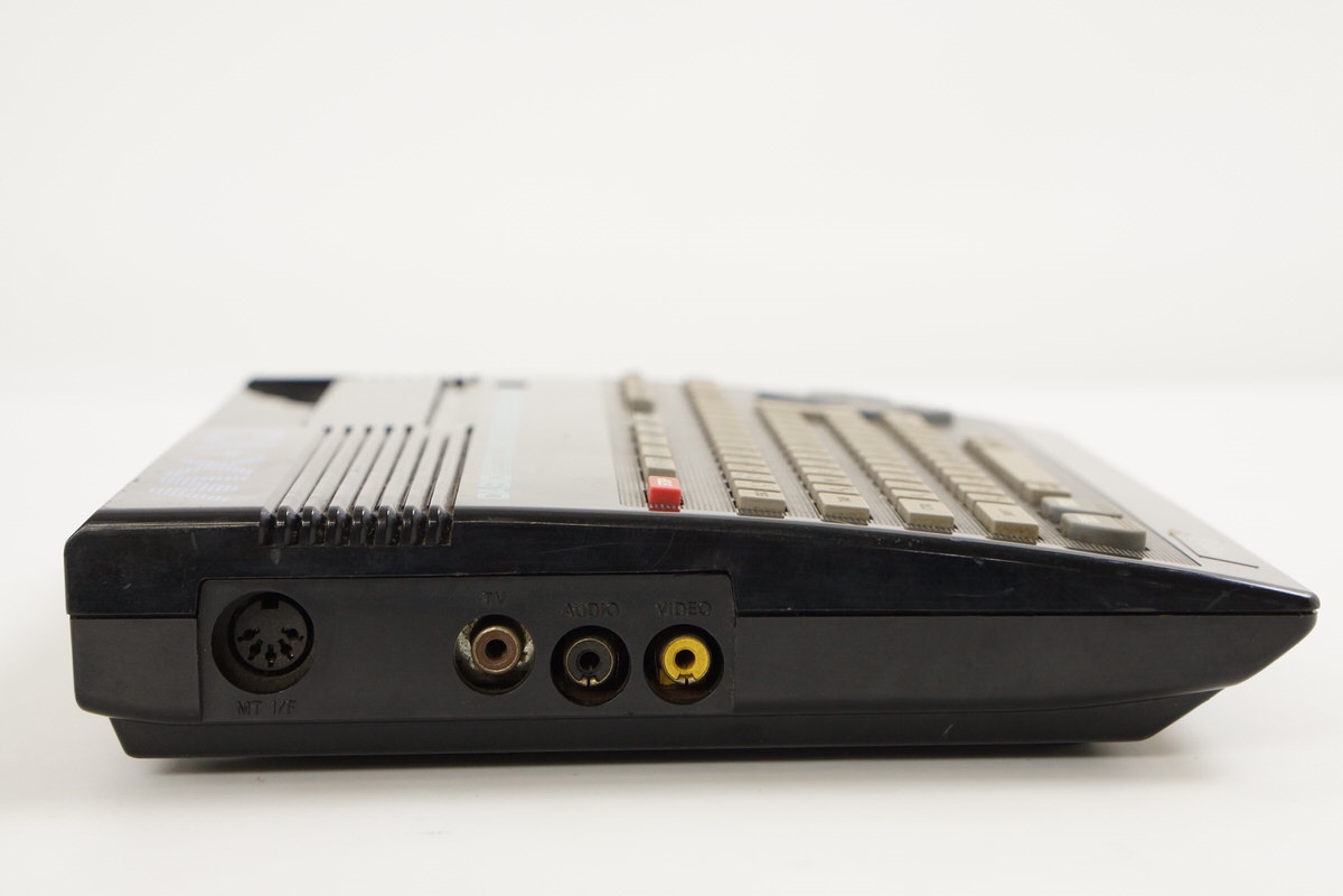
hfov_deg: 27.0
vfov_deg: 18.2
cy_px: 448
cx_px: 672
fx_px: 2798
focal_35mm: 75
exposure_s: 1/80
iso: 1000
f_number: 6.3
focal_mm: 50
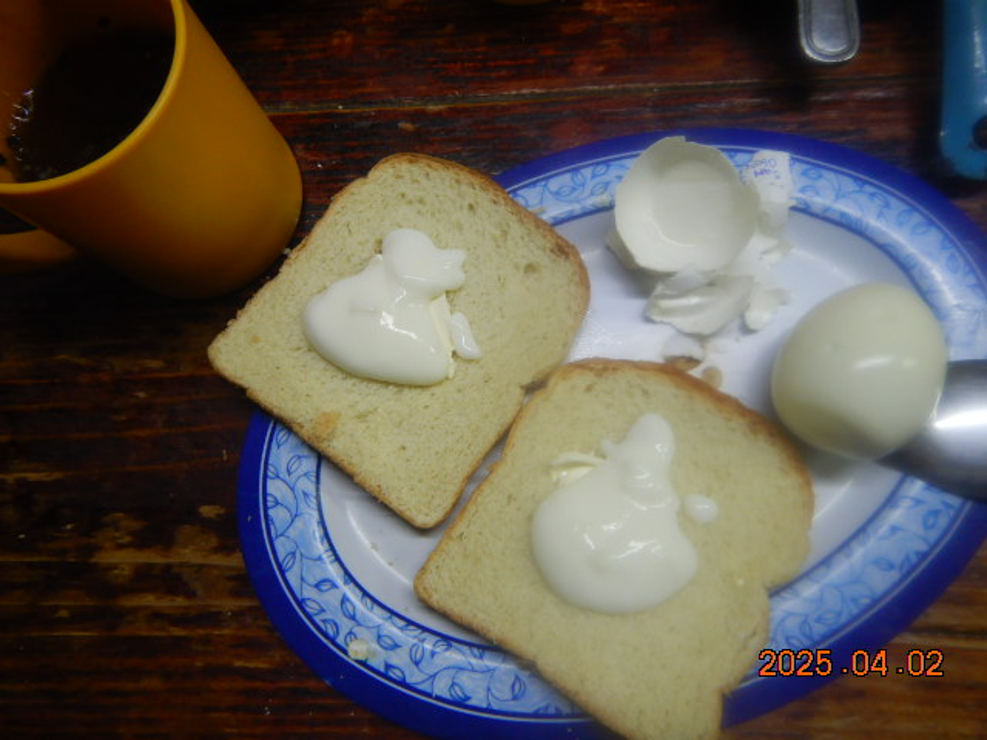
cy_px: 370
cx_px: 494
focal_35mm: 24
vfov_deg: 56.8
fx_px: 684
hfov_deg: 71.6
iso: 250
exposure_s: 1/30
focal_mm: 4.3
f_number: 2.8
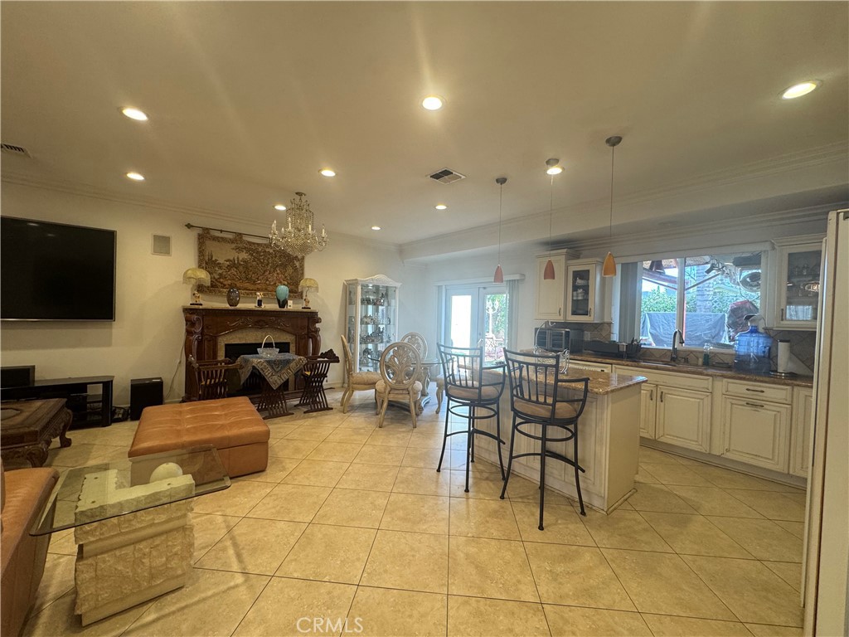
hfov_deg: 102.1
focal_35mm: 14
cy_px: 318
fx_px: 343
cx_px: 424
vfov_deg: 85.7
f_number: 2.2
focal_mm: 2.22
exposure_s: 1/120
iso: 160
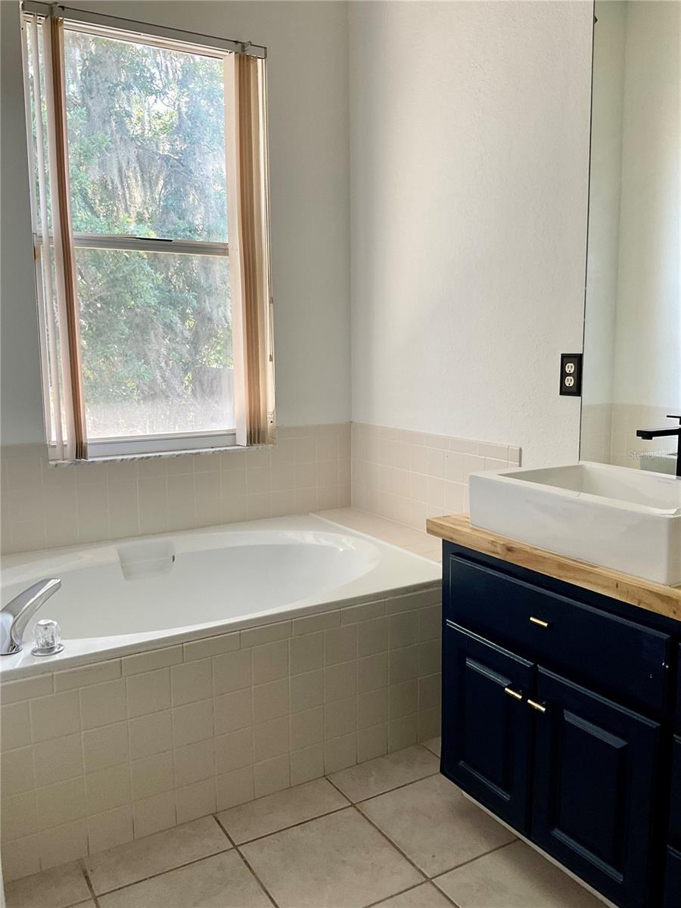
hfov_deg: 48.2
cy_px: 454
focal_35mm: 29
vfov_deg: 61.7
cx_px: 340
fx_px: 761
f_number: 1.8
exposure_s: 1/60
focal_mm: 3
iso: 40
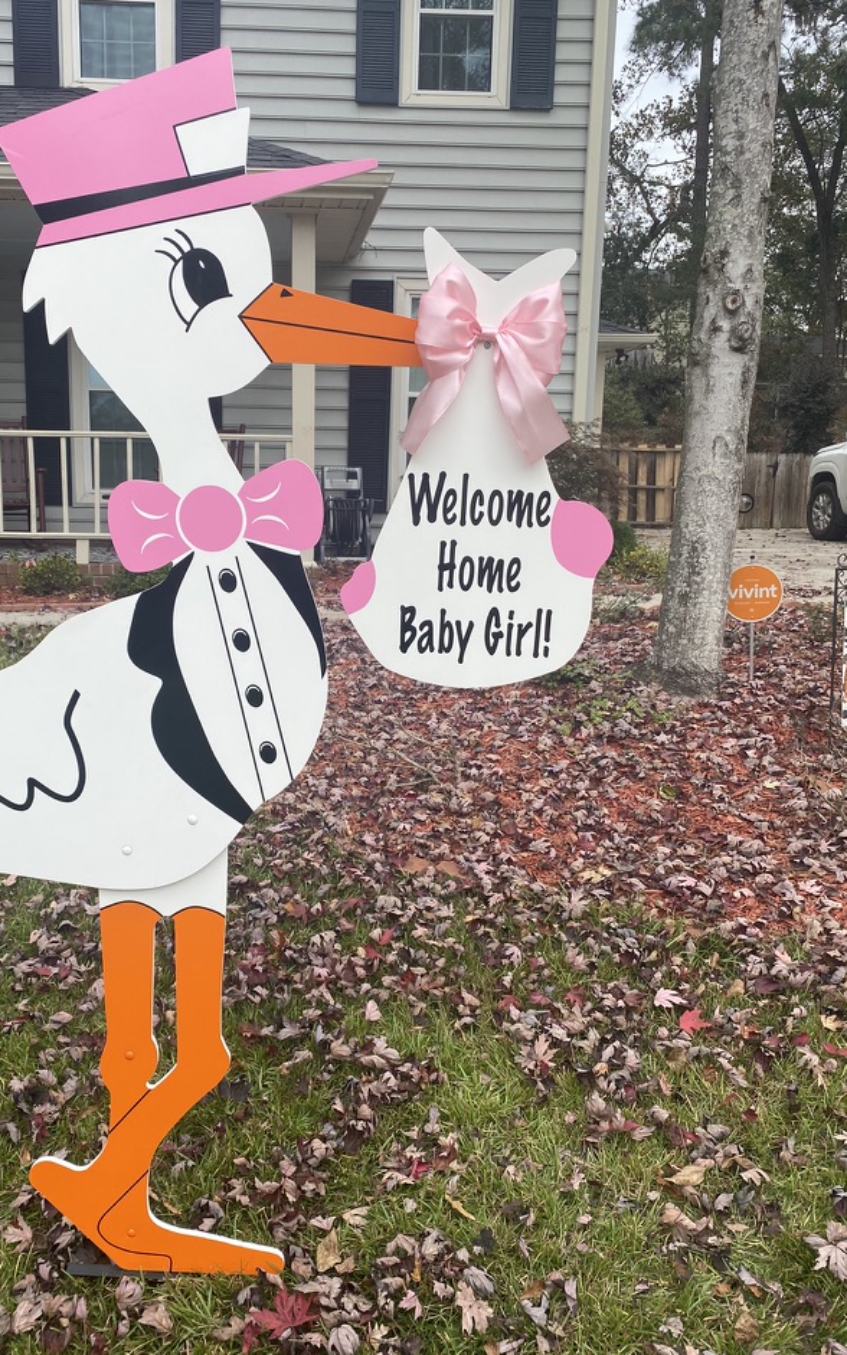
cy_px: 708
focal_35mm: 30
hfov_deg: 41.5
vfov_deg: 62.9
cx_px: 310
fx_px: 1108
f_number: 1.8
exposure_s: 1/1072
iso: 32
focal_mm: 4.25
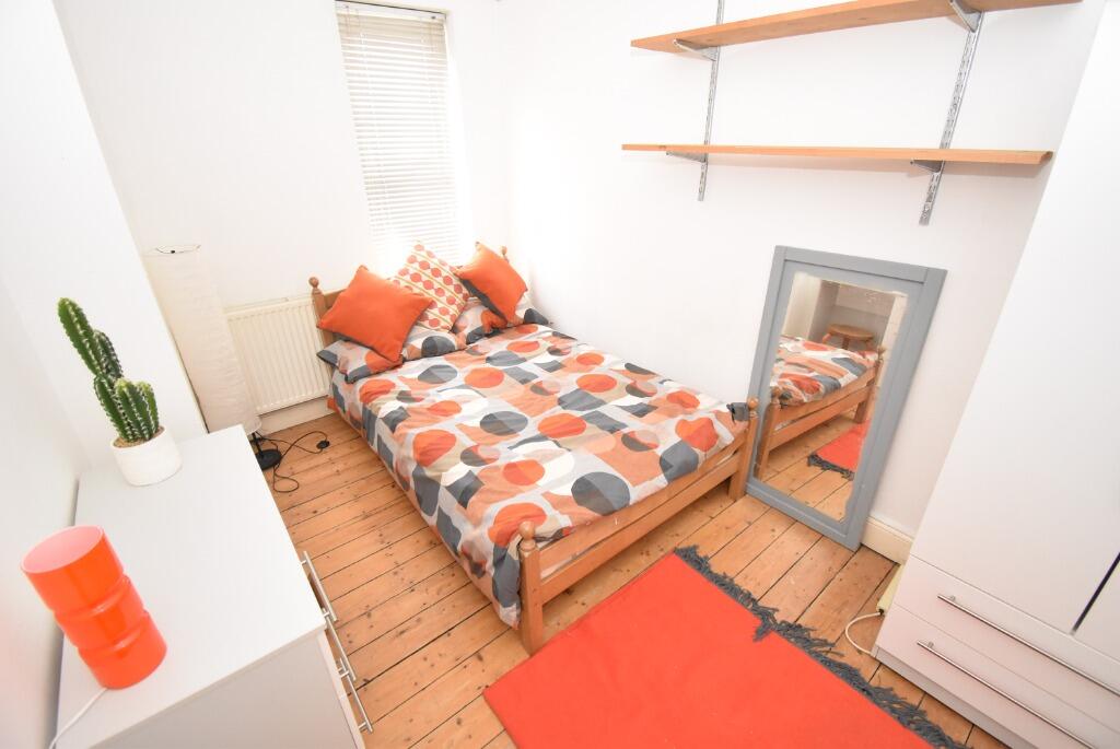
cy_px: 374
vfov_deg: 77.5
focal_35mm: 15
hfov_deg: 100.3
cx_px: 560
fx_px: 467
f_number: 4.5
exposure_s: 1/60
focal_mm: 10
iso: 3200
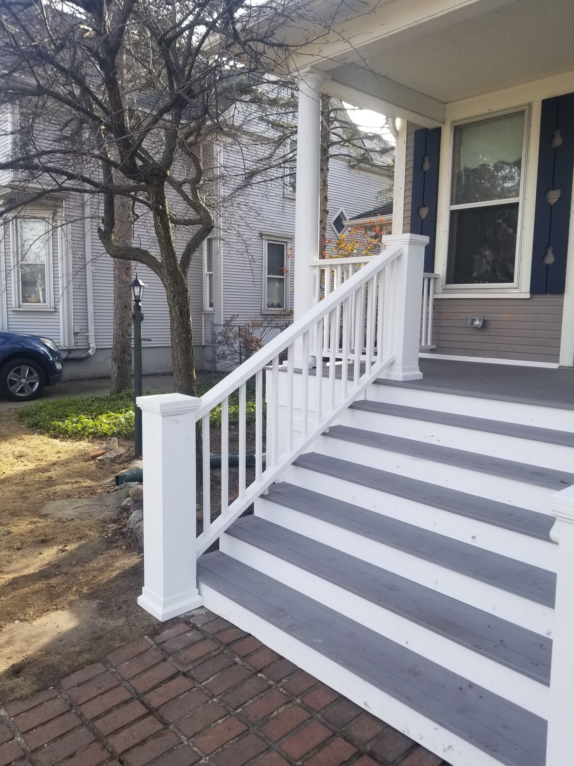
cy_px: 383
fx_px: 575
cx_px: 287
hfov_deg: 53.1
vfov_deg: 67.3
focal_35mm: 26
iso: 50
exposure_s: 1/430
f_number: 1.7
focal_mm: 4.25
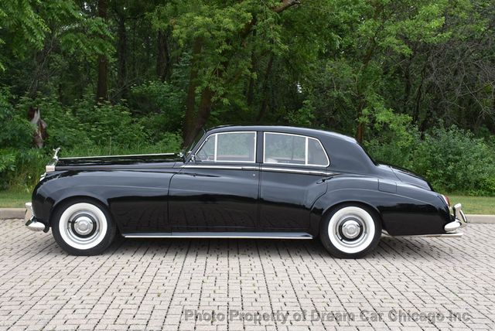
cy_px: 166
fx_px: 619
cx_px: 248
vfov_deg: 29.9
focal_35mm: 45
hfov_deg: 43.6
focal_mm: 30
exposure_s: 1/500
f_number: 8
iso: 560
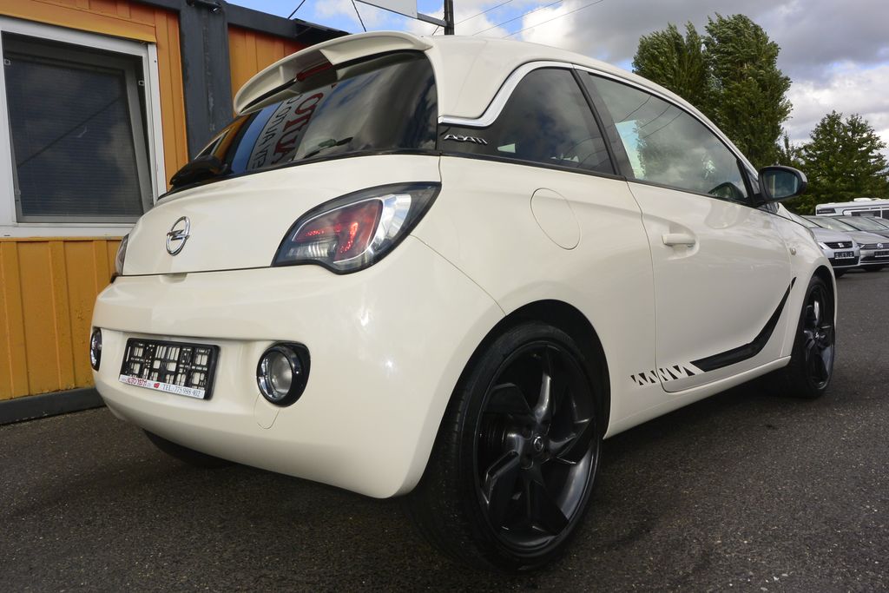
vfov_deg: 47.9
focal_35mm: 27
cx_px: 444
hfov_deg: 67.4
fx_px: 667
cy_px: 296
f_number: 9
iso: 160
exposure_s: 1/250
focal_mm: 10
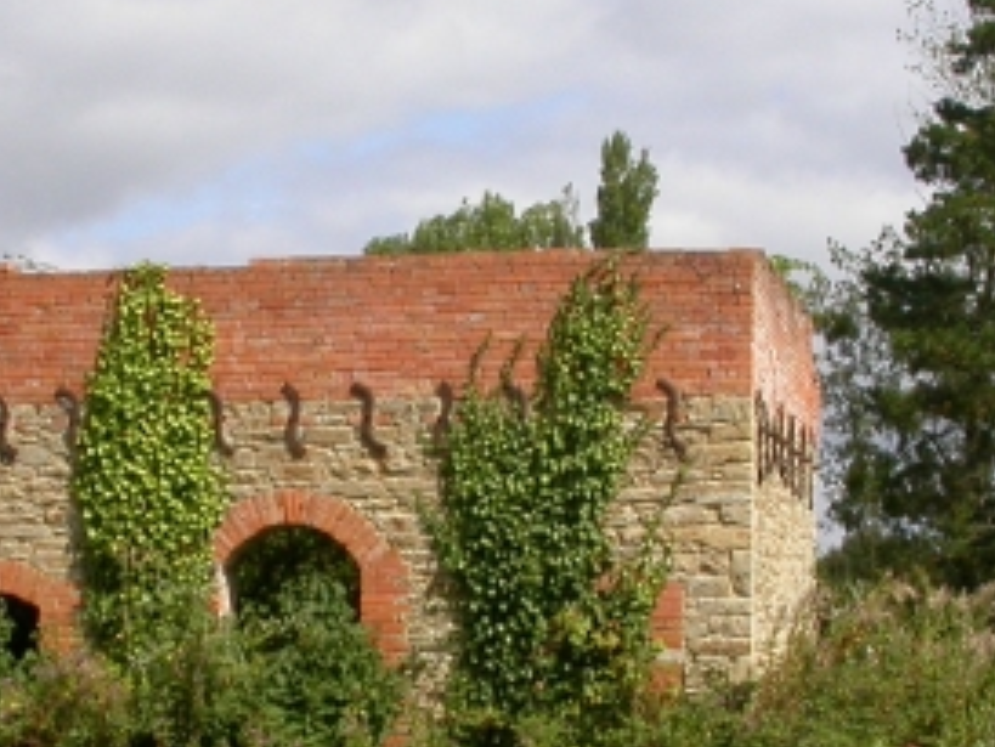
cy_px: 561
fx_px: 2732
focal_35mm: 95
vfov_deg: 15.5
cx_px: 328
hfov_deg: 20.6
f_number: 7.5
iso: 100
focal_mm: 7.85
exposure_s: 1/342
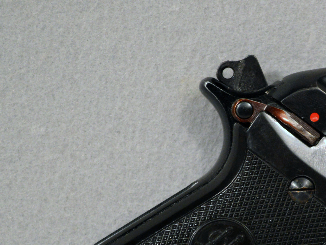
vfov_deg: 6.9
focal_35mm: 216
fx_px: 2037
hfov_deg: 9.1
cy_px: 228
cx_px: 360
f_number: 5.6
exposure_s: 1/50
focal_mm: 55
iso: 400
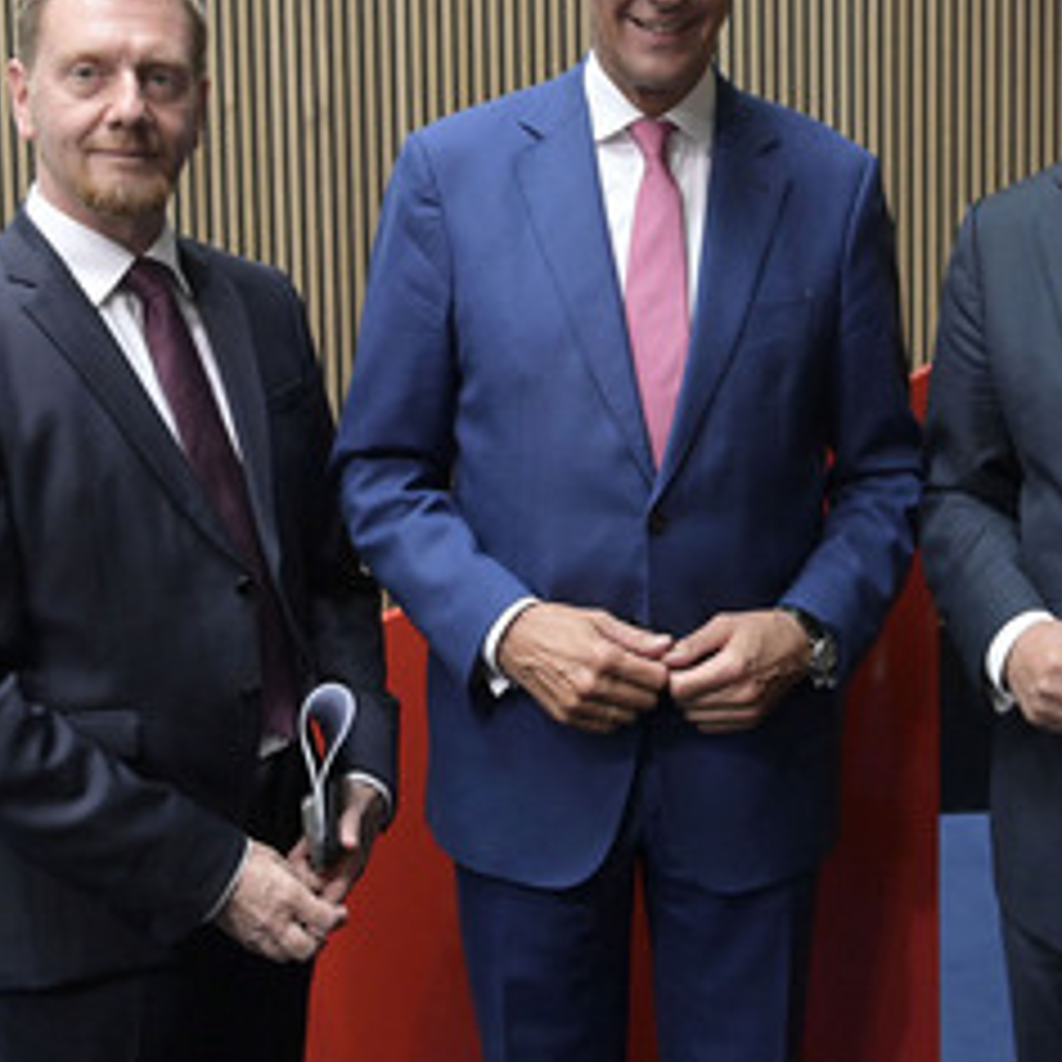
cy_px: 400
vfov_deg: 32.6
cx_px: 704
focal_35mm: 52
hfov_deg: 32.5
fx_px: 1805
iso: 8000
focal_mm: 32
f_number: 5.6
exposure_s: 1/500
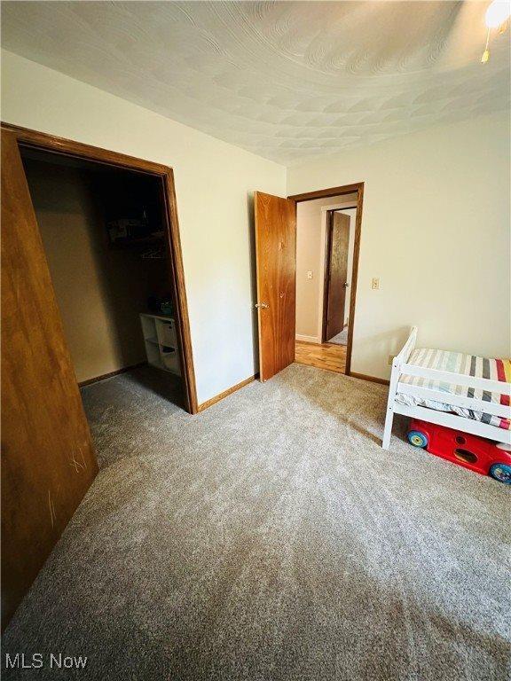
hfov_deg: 85.7
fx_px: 276
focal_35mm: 14
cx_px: 256
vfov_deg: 102.1
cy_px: 340
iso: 400
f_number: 2.2
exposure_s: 1/60
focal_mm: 2.22
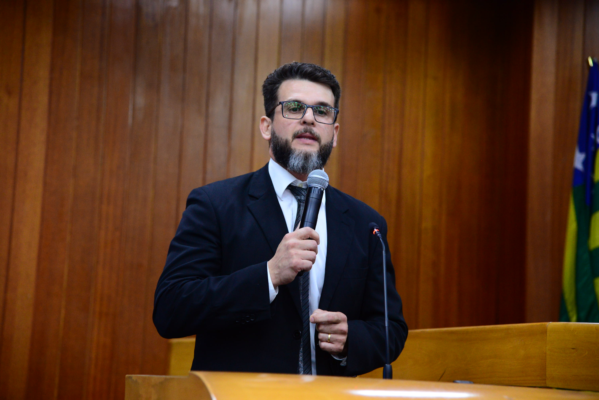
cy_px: 200
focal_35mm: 86
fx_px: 1431
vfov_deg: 15.9
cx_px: 300
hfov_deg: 23.6
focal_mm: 86
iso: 2500
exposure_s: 1/80
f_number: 4.5
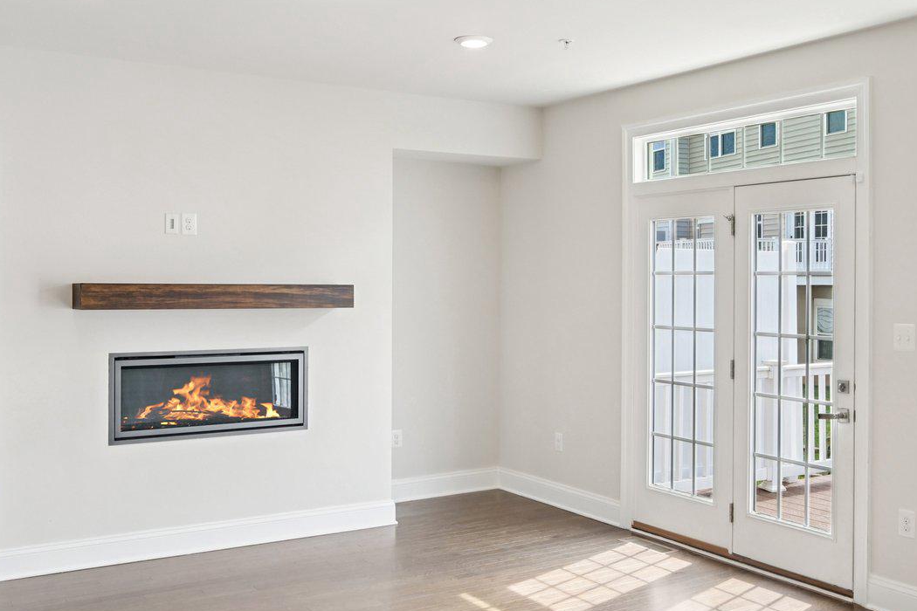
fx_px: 993
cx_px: 523
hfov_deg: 49.4
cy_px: 282
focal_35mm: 39
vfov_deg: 34.2
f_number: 8
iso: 100
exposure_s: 1/25
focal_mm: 20
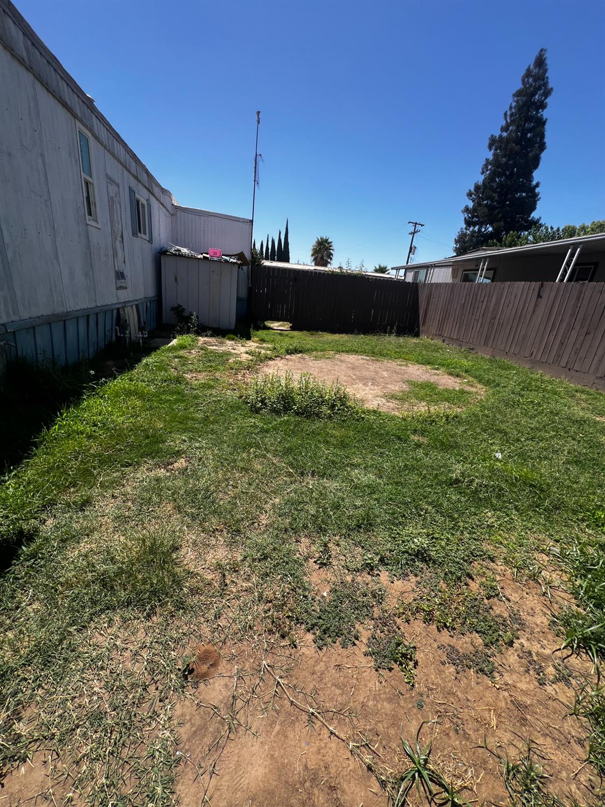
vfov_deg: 106.2
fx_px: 303
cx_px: 302
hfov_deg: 89.9
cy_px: 404
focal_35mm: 13
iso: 32
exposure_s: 1/1292
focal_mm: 1.57
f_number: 1.8
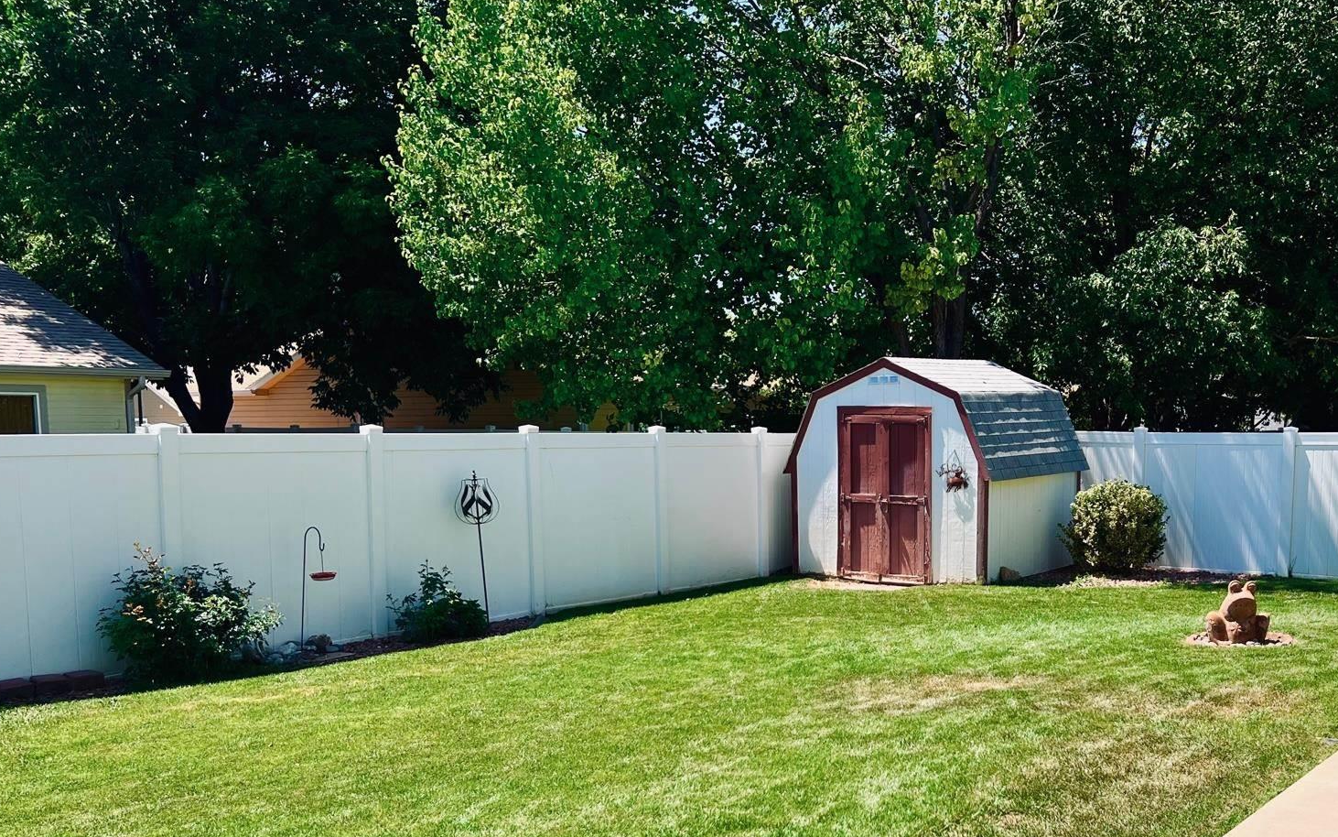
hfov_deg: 50.6
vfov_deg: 33.2
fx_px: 1386
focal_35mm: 38
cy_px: 570
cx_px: 894
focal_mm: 5.7
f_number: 1.5
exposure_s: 1/3165
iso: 50
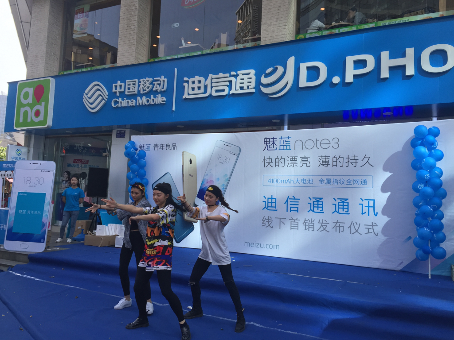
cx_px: 227
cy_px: 170
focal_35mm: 29
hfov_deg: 61.7
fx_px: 380
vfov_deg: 48.2
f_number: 2.2
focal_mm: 4.15
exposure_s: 1/746
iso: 32
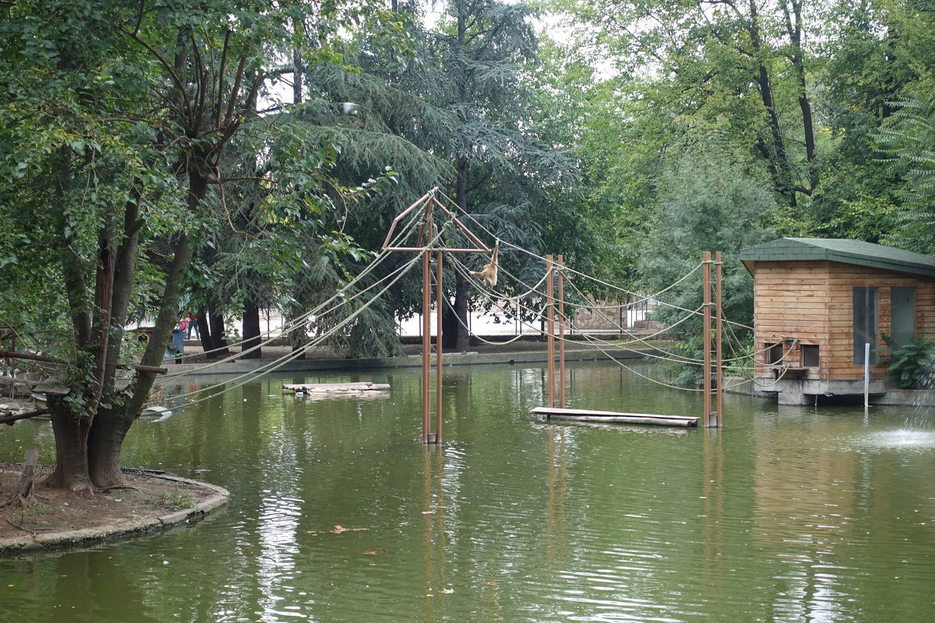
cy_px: 312
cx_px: 468
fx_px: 1818
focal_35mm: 70
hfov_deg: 28.8
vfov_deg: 19.5
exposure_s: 1/80
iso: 125
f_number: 3.2
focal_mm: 25.7
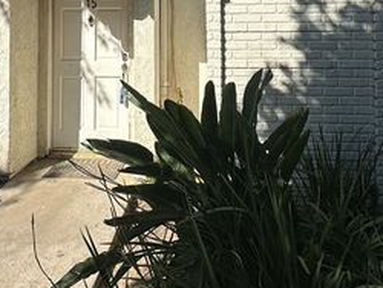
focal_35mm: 32
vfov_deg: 40.5
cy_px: 22
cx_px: 184
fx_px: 354
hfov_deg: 56.8
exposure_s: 1/2817
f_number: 2.2
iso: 50
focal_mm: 2.22
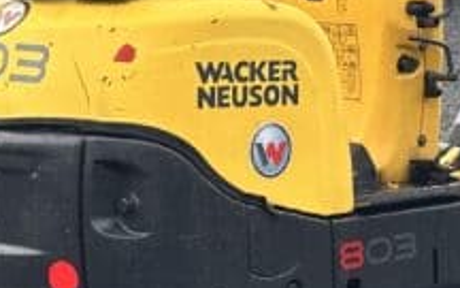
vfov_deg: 6.1
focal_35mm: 212
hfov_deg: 9.9
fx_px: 2658
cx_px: 368
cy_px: -89
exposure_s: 1/894
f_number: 1.78
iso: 64
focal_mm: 6.86
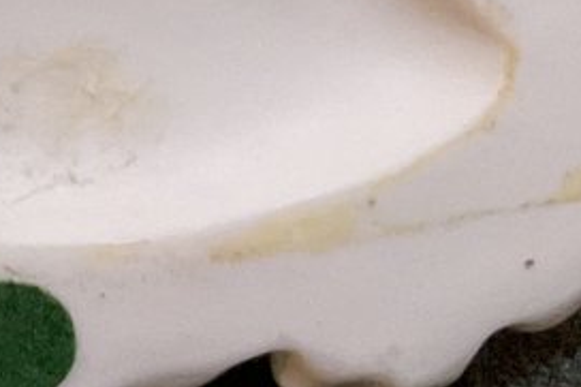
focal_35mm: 168
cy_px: -245
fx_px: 2710
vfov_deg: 8.0
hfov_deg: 11.1
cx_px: -569
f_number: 1.8
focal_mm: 3
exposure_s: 1/60
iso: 200
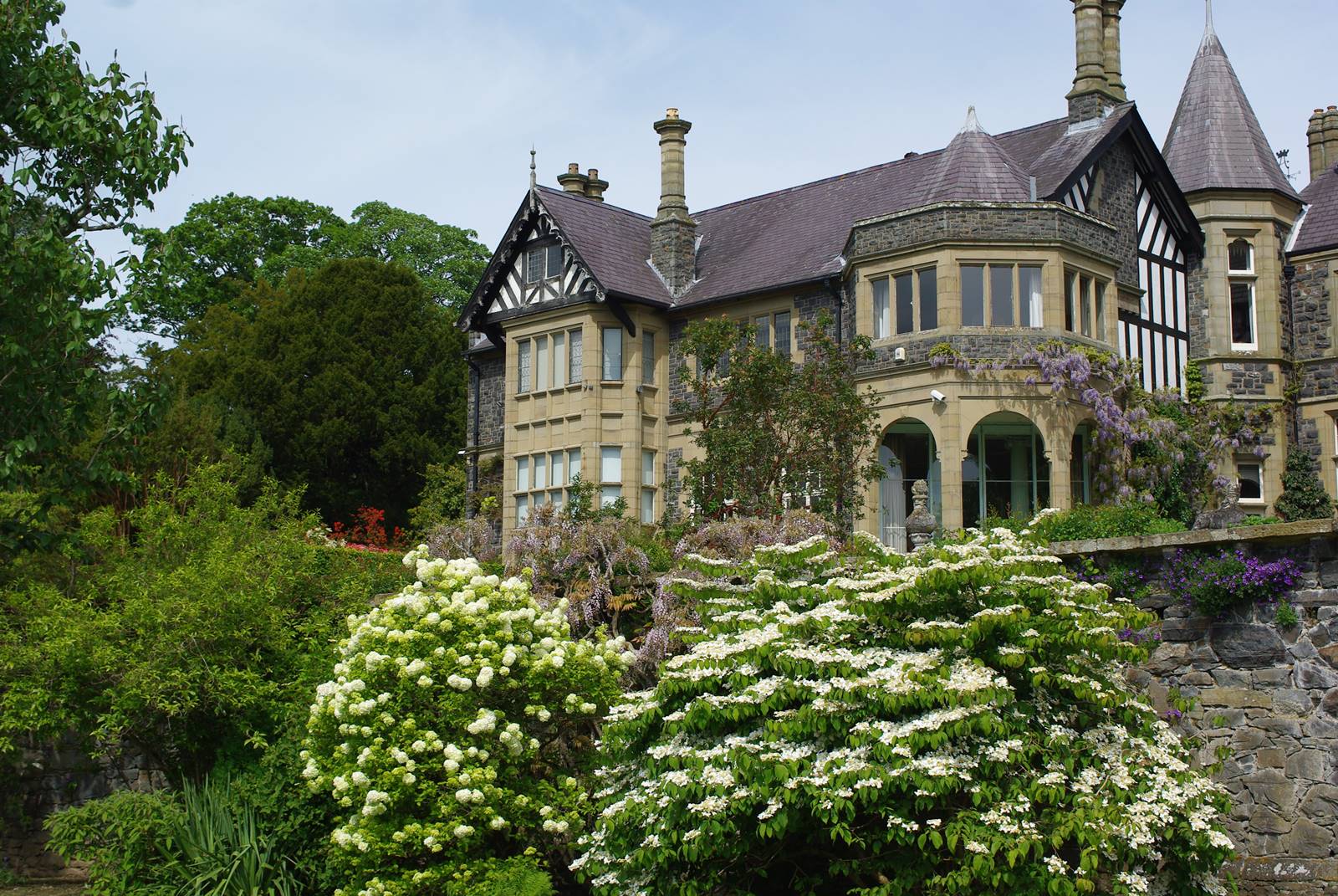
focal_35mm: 52
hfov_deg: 38.1
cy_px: 448
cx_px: 669
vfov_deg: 26.1
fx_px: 1935
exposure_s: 1/350
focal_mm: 35
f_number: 6.7
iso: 100
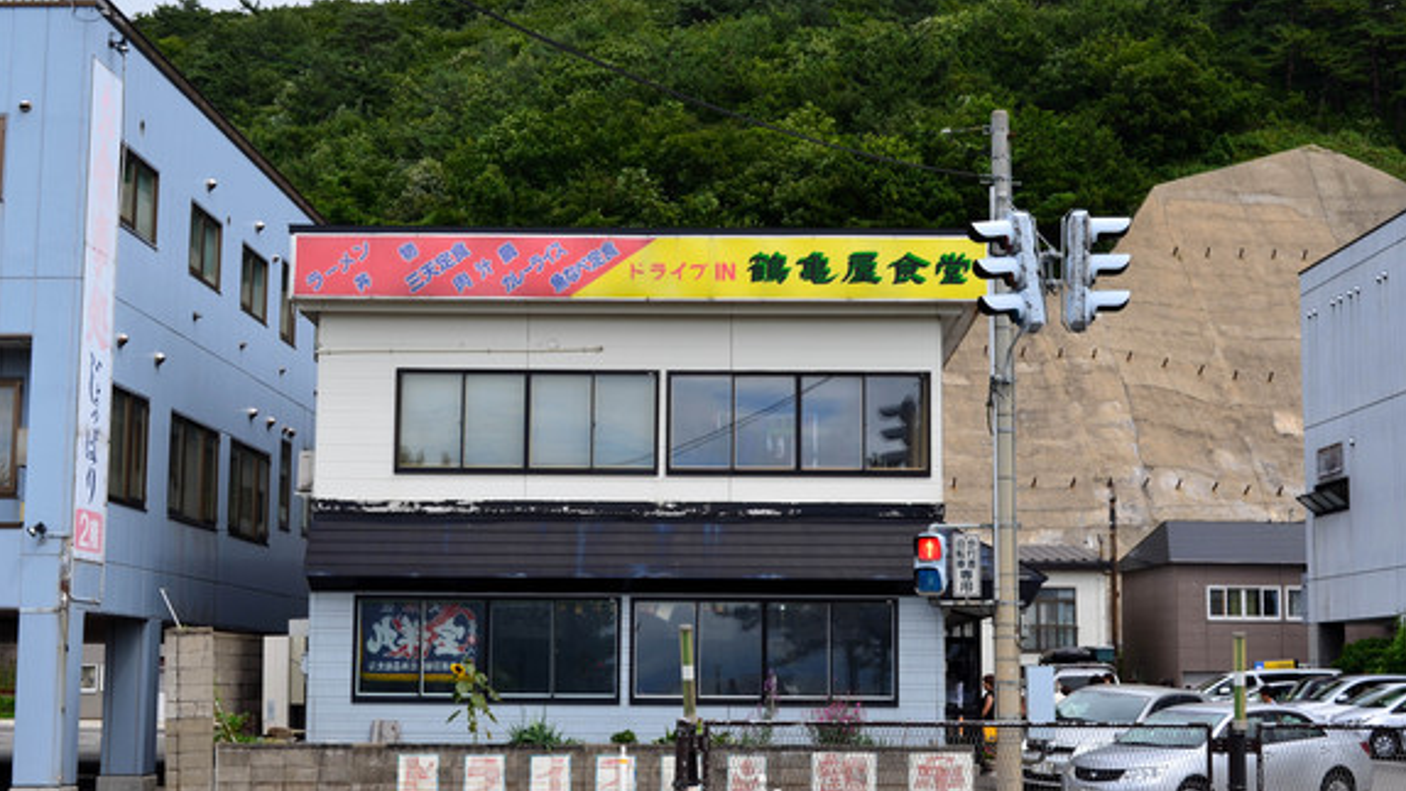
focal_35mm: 57
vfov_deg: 21.1
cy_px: 404
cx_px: 708
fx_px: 2125
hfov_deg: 36.6
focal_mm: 36
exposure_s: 1/125
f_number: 11
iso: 110
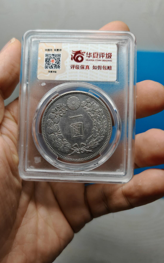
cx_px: 73
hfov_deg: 43.1
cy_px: 133
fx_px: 207
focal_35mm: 29
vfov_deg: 64.6
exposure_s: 1/1000
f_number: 1.6
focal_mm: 7.62
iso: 400
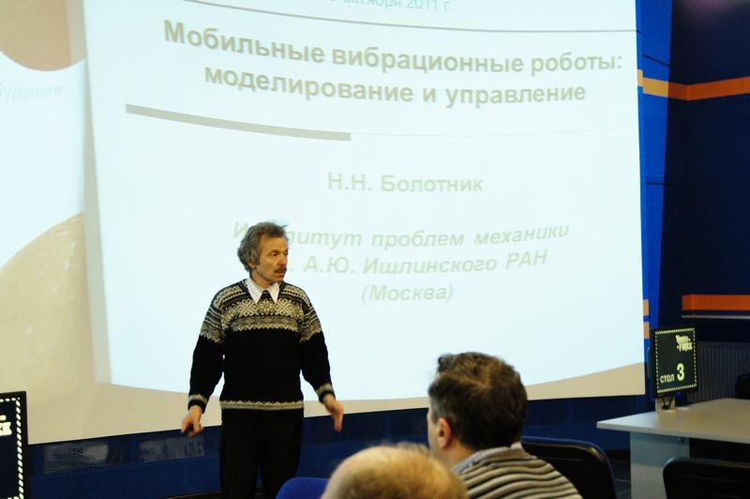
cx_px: 375
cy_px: 250
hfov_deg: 37.9
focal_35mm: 52
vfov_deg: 25.7
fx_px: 1093
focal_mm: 35
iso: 1600
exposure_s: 1/20
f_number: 5
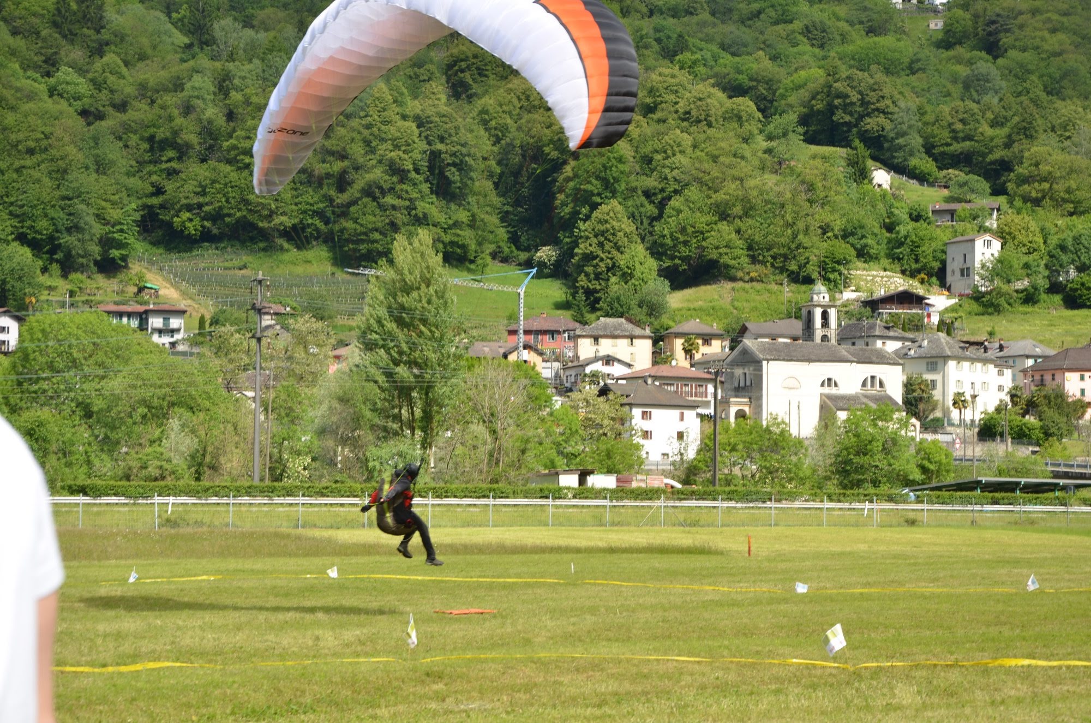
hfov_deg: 22.0
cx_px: 546
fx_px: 2813
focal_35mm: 93
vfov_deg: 14.6
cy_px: 362
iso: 140
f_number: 8
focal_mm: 62
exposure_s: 1/250
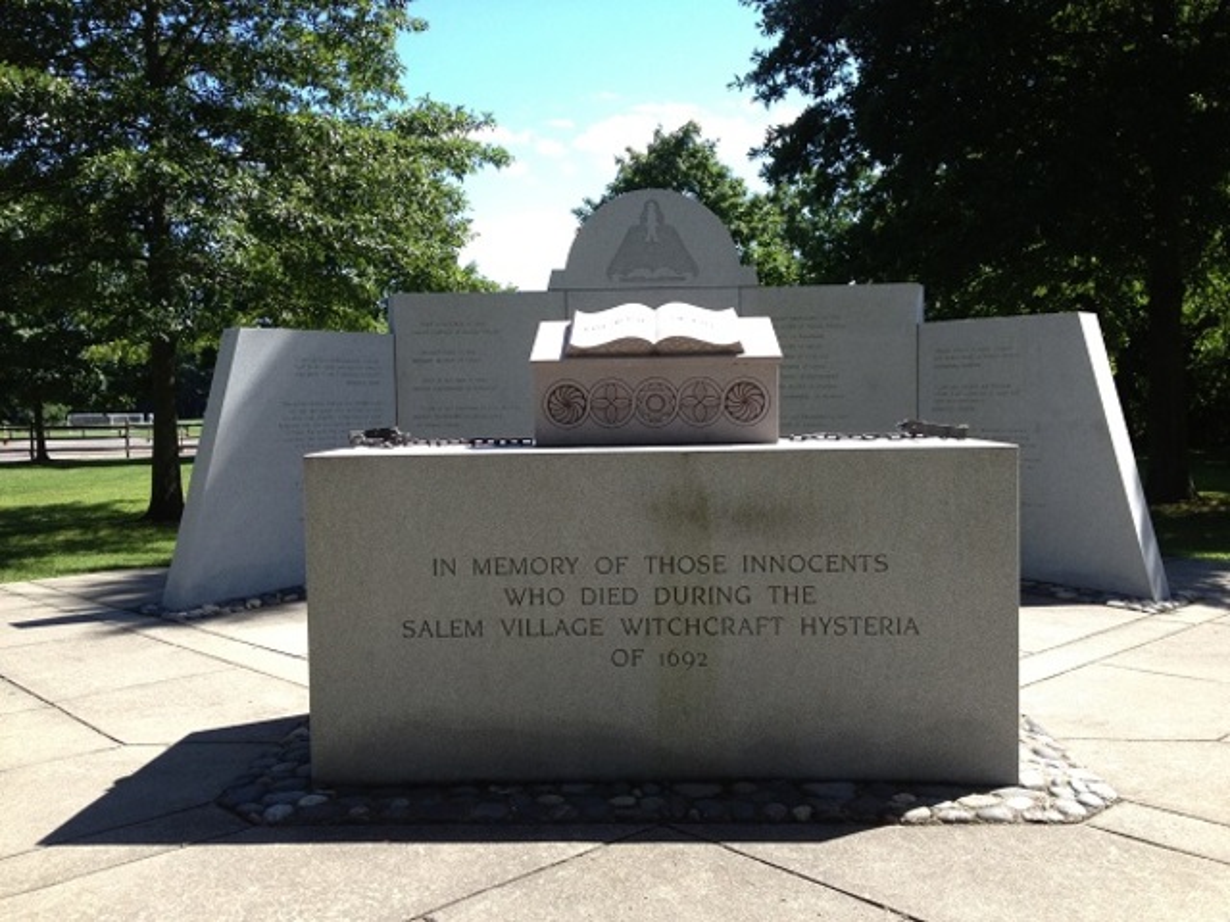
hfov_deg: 52.6
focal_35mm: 35
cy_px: 461
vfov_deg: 40.7
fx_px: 1244
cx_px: 615
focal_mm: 4.28
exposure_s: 1/876
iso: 64
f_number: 2.4
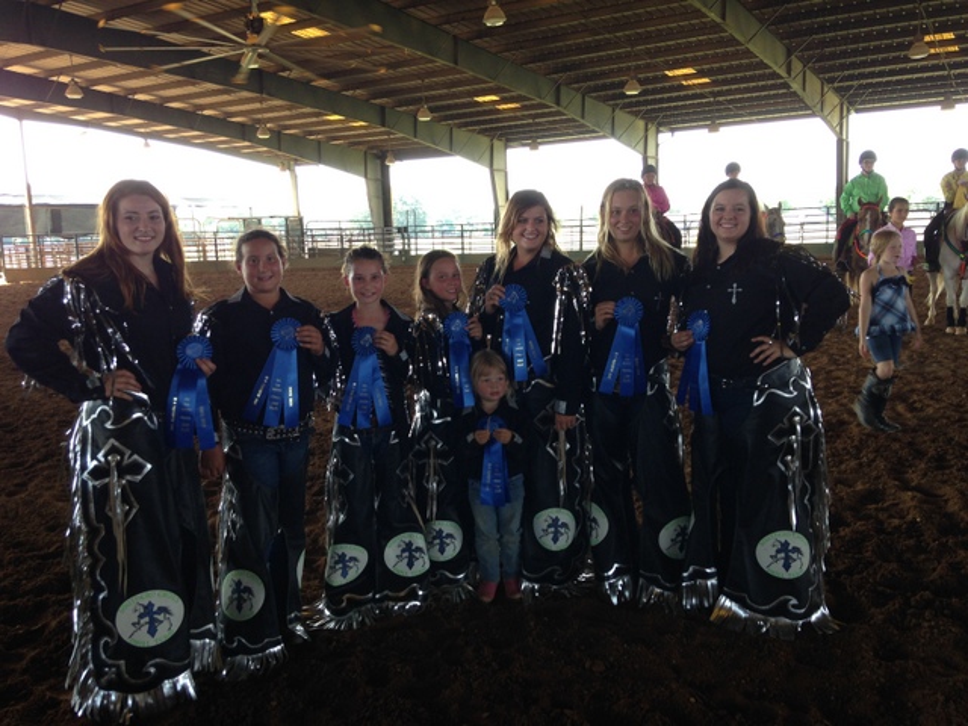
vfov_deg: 42.9
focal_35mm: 33
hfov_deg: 55.4
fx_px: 923
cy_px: 363
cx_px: 484
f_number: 2.4
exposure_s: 1/60
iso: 50
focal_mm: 4.12
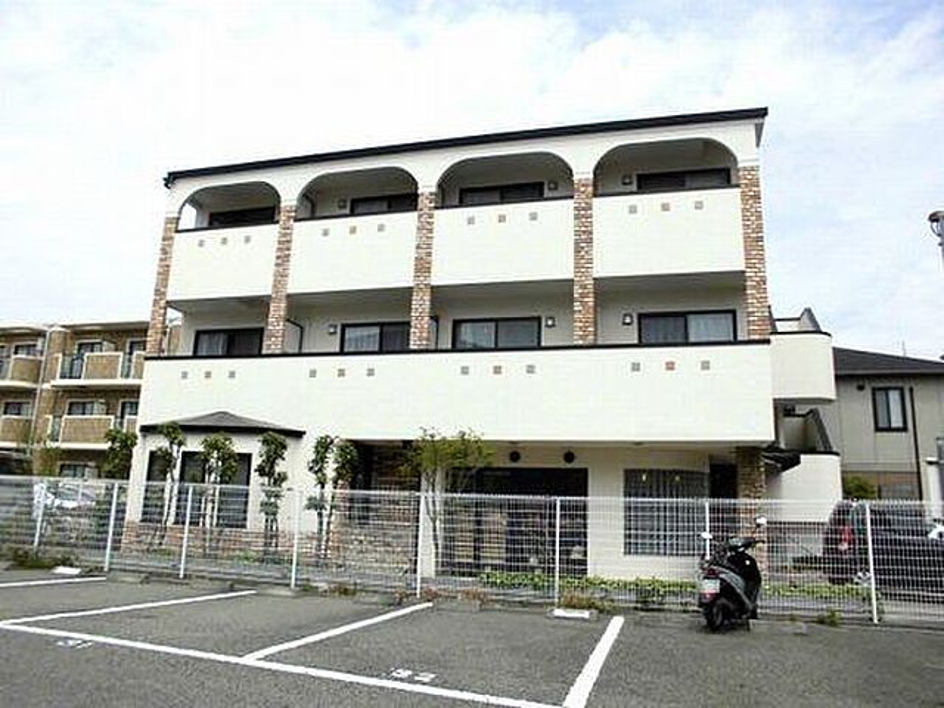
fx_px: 709
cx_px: 472
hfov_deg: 67.3
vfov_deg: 53.1
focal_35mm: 26
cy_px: 354
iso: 100
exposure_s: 1/125
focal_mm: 4.6
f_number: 11.3
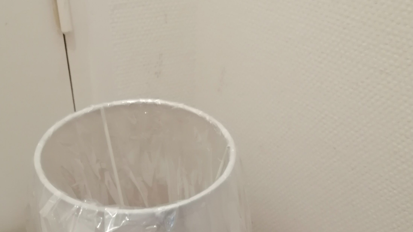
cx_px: 200
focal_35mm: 42
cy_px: 203
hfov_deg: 48.4
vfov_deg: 27.5
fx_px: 460
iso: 250
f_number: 1.8
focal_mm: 3.96
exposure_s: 1/33.3
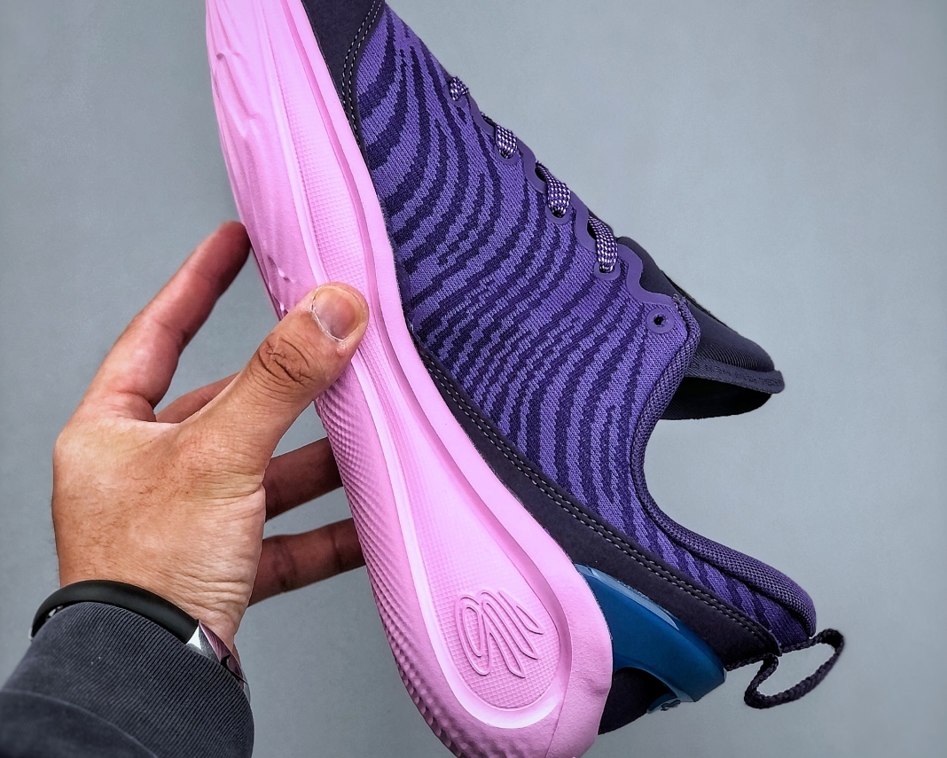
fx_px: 2103
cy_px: 338
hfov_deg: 25.4
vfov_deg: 20.4
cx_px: 469
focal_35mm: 75
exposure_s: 1/50
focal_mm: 6.6
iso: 25
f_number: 2.8
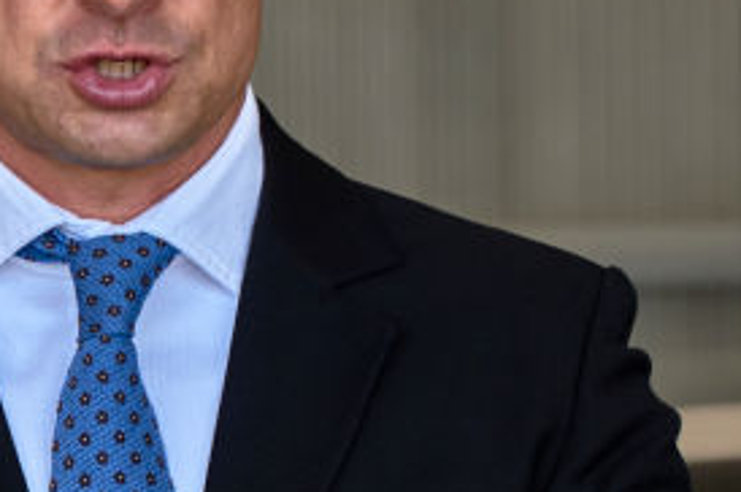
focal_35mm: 1121
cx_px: -27
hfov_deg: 1.8
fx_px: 23046
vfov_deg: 1.2
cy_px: 410
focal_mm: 300
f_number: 7.1
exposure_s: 1/500
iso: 1400
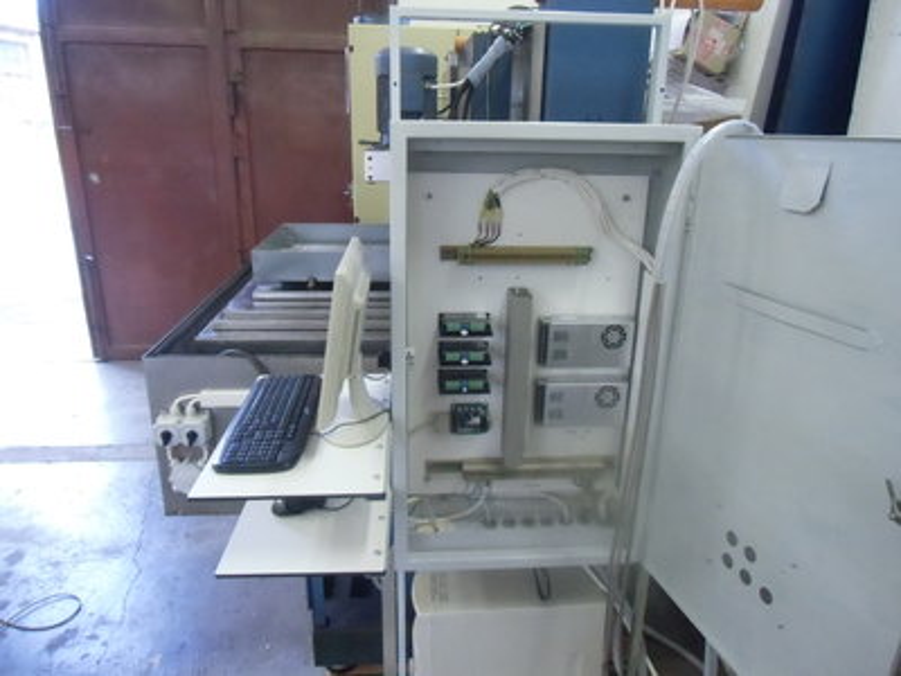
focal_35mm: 24
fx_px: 625
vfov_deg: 56.8
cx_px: 450
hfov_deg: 71.6
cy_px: 338
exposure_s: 1/60
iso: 800
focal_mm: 4.24
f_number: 3
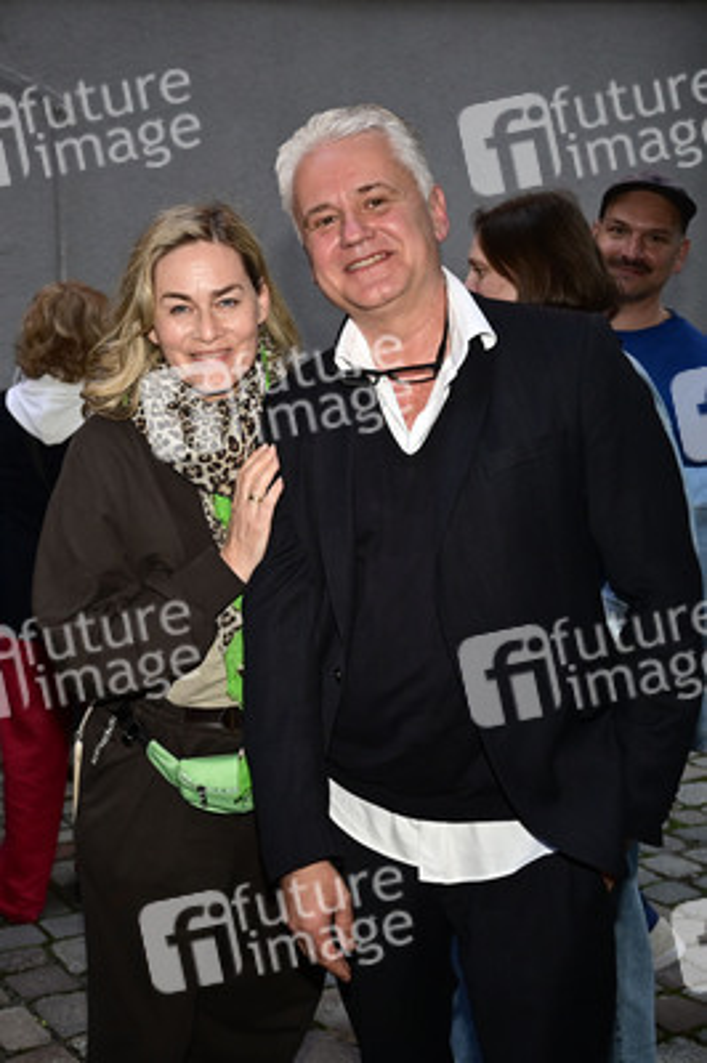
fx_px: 870
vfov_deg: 62.8
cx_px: 354
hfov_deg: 44.2
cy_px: 532
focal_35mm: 30
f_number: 4
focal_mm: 29.5
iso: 1600
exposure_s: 1/200
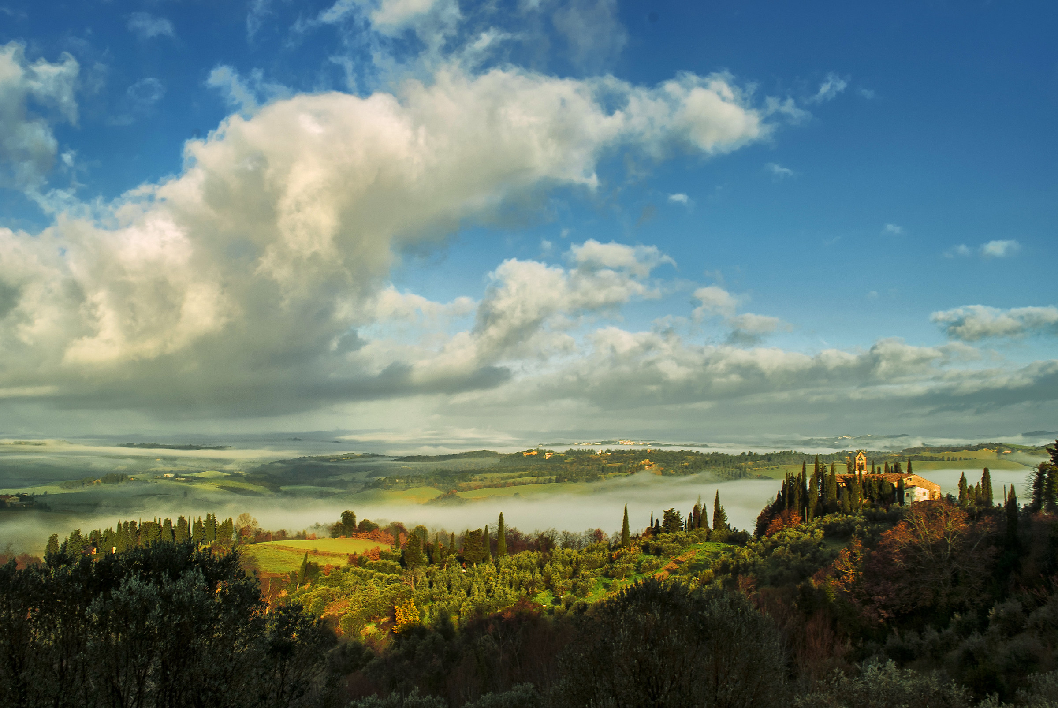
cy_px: 354
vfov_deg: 37.0
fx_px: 1059
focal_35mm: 36
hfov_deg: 53.1
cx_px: 529
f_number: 10
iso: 100
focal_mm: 24
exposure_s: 1/80
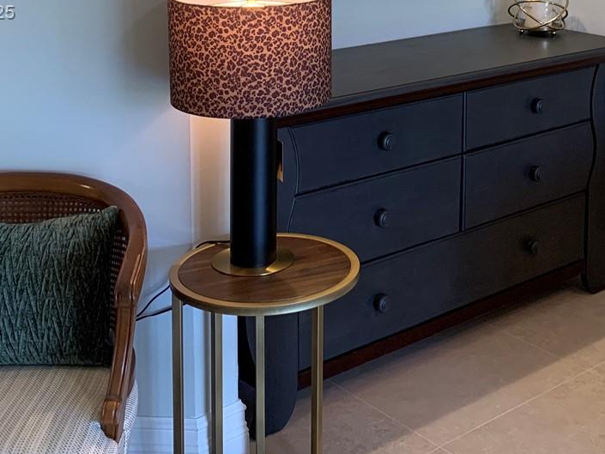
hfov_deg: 32.3
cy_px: 14
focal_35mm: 59
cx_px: 427
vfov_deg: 23.9
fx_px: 1031
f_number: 1.8
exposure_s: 1/60
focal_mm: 4.25
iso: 100
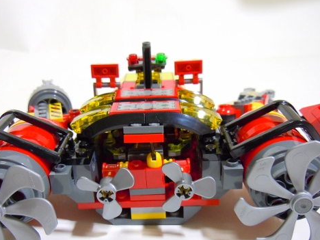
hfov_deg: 45.7
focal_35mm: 41
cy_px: 157
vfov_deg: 34.9
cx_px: 144
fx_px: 379
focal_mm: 5.4
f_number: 3.5
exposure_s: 1/8
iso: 400
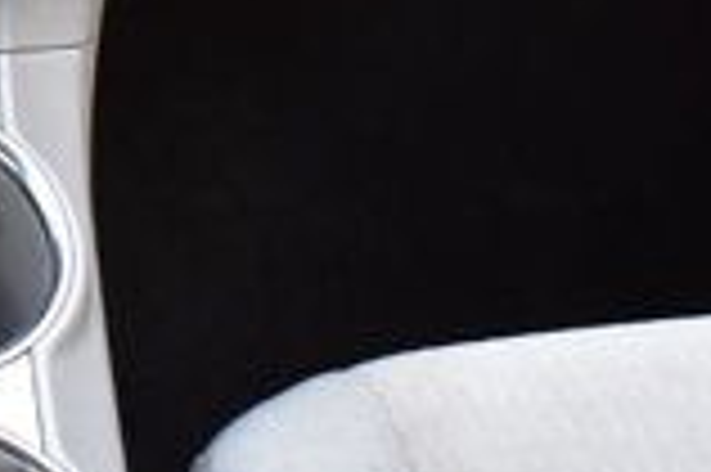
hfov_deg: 11.2
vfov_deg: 7.4
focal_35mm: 175
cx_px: -400
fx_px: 3453
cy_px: -589
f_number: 7.1
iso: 400
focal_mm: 18
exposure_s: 1/25
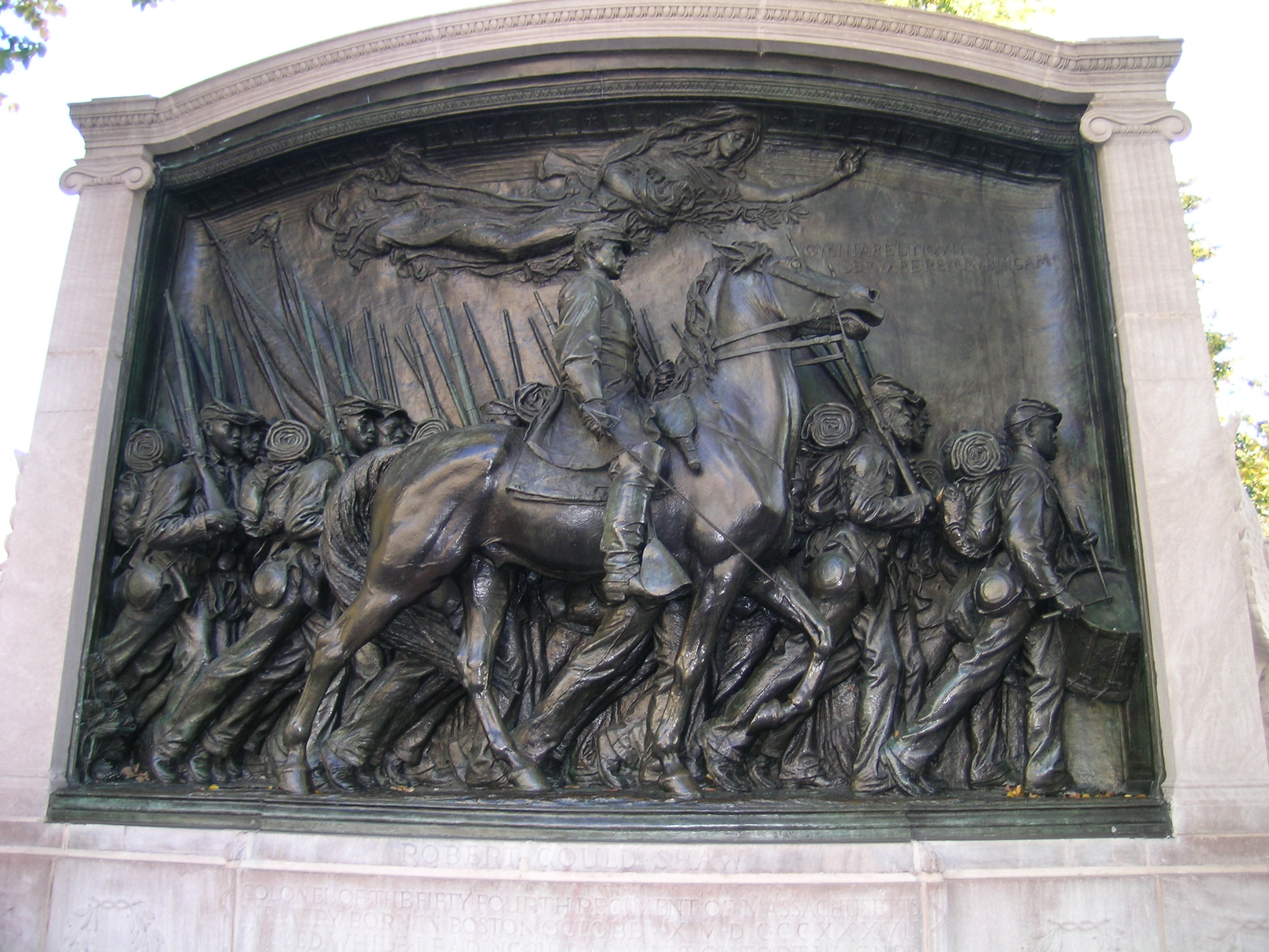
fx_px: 1026
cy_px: 476
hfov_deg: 63.4
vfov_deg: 49.7
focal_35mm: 28
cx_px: 634
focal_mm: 5.8
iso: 50
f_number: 2.8
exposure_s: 1/30
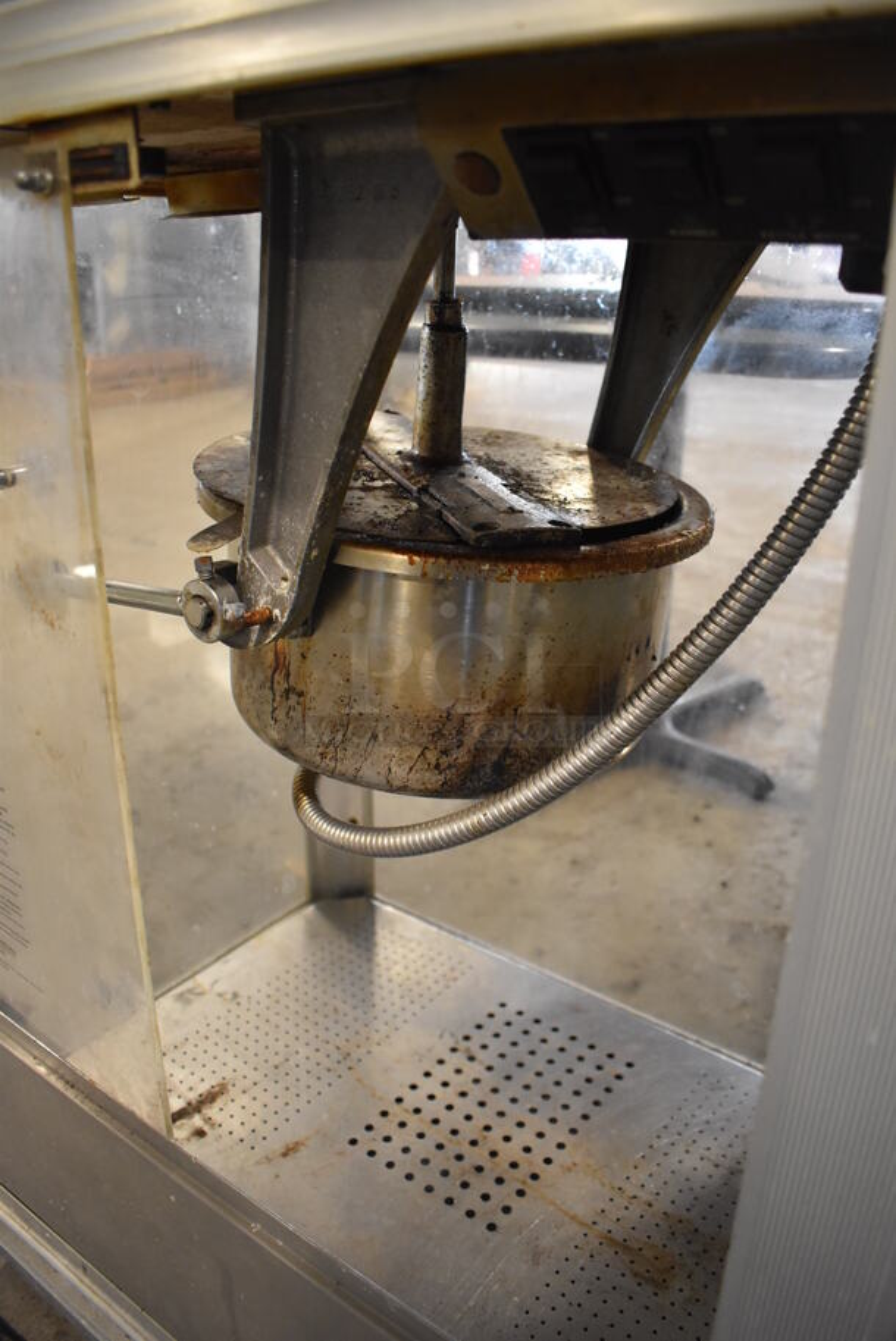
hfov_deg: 48.0
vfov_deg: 67.3
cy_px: 670
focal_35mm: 27
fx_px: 1006
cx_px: 448
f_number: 3.5
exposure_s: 1/125
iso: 2200
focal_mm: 18
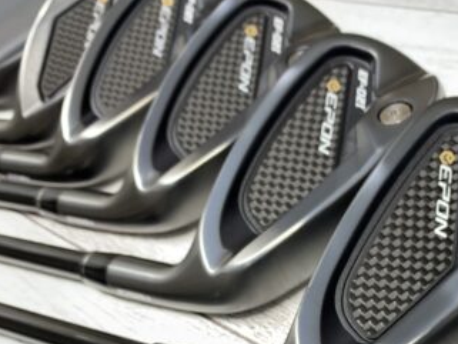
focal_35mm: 51
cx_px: 351
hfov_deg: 36.5
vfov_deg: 27.7
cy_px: 298
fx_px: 675
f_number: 1.8
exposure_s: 1/50
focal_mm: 4.25
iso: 160
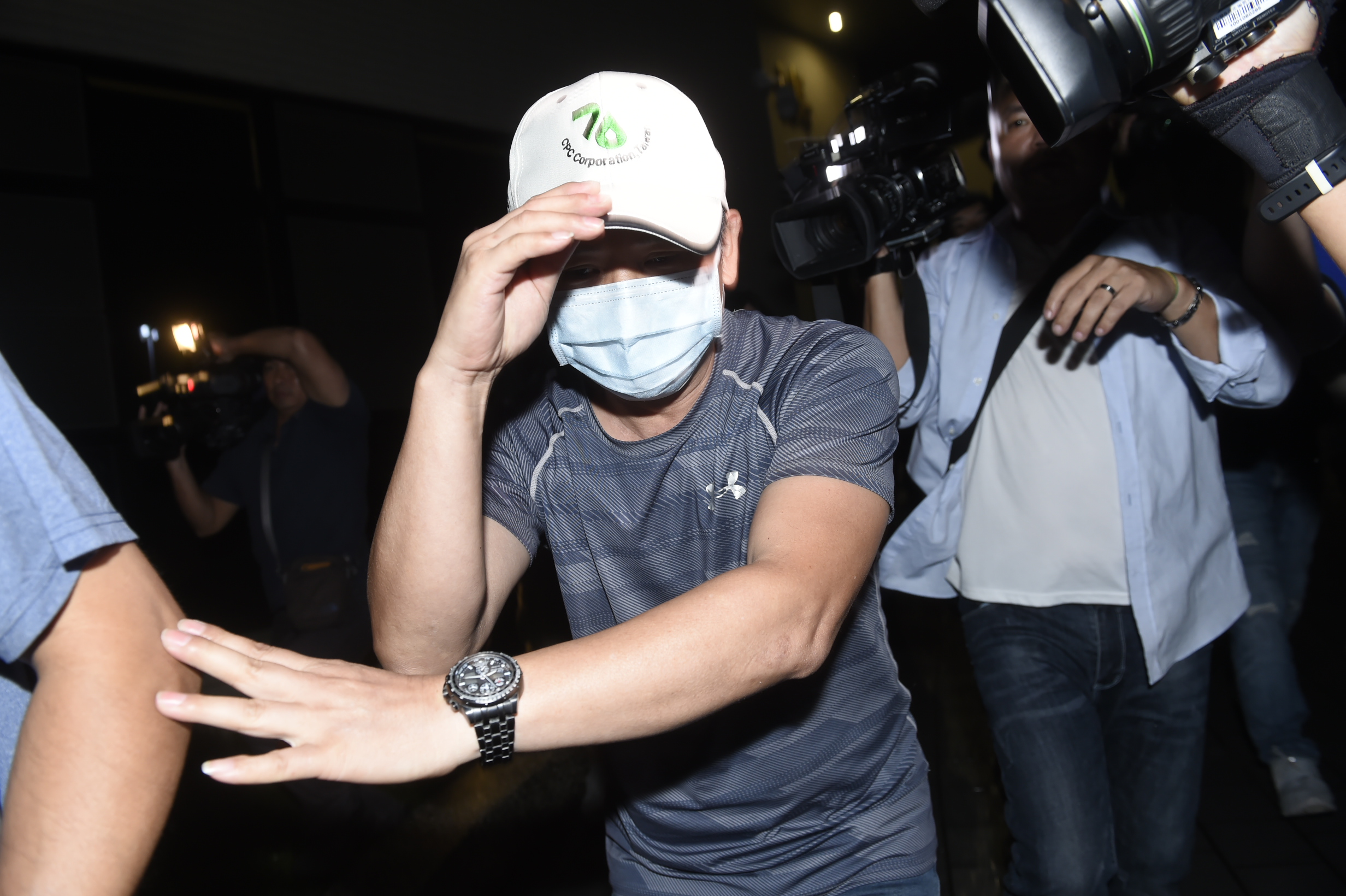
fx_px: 897
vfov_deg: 53.1
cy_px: 448
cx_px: 673
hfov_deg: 73.8
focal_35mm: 24
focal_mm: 24
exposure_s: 1/125
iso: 1000
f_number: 5
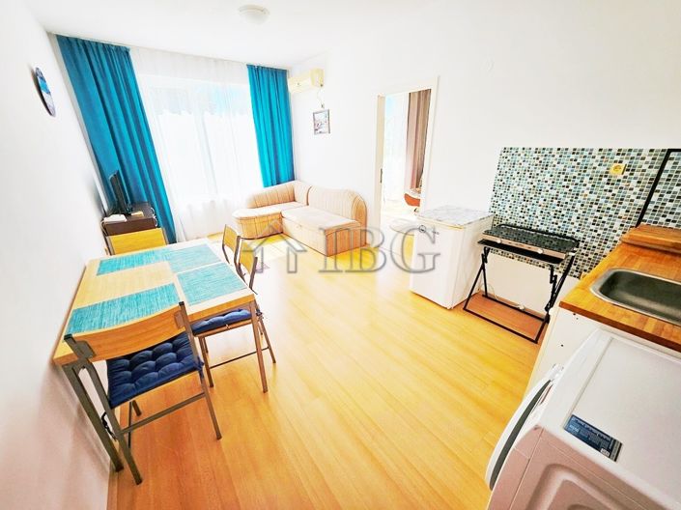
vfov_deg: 89.9
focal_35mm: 13
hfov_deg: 106.2
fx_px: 256
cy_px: 255
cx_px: 340
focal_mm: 1.7
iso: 32
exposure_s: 1/179
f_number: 2.2
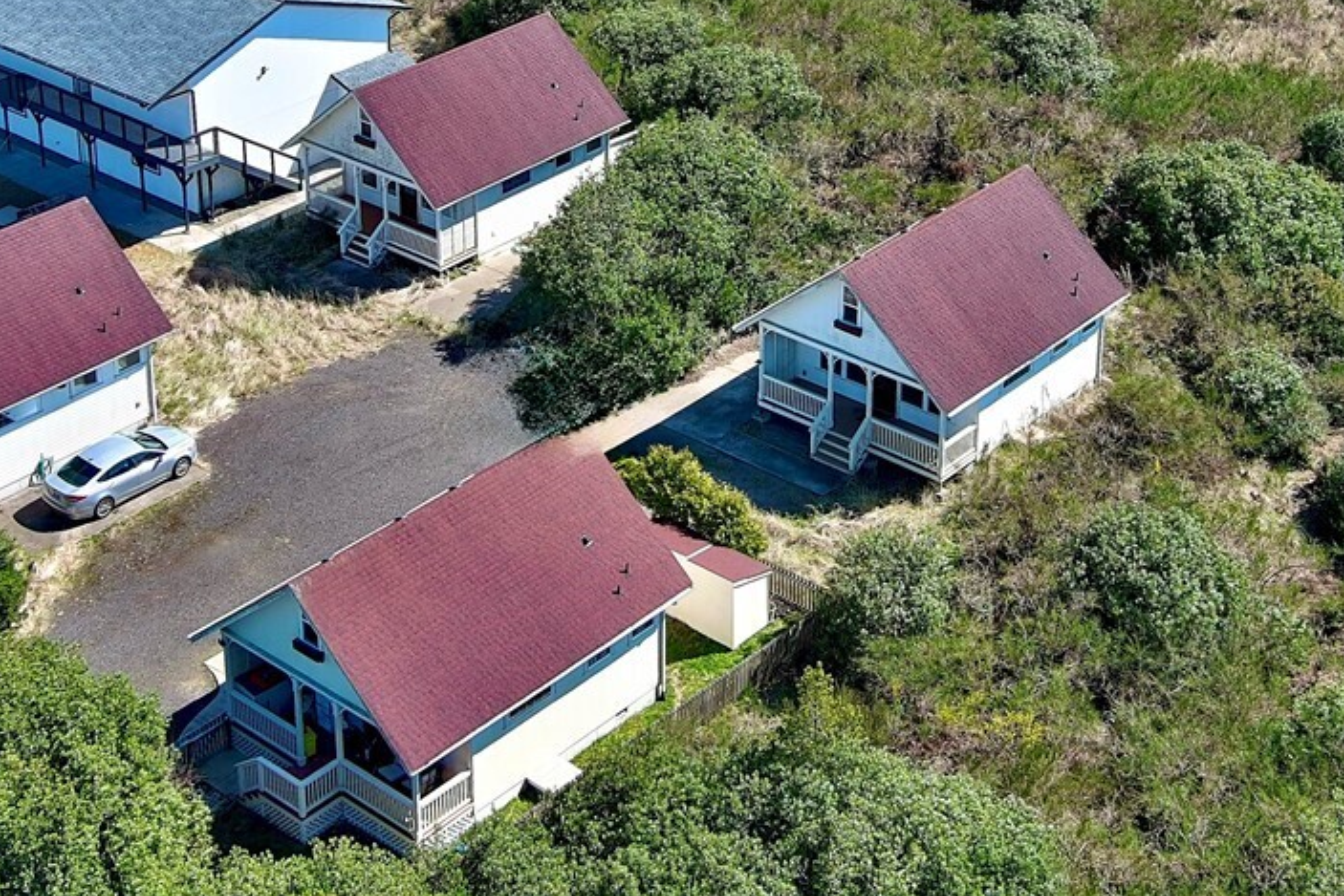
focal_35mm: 70
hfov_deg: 28.8
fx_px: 2614
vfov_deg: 18.9
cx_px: 661
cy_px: 3
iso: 100
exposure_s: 1/720
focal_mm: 10.57
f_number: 2.8
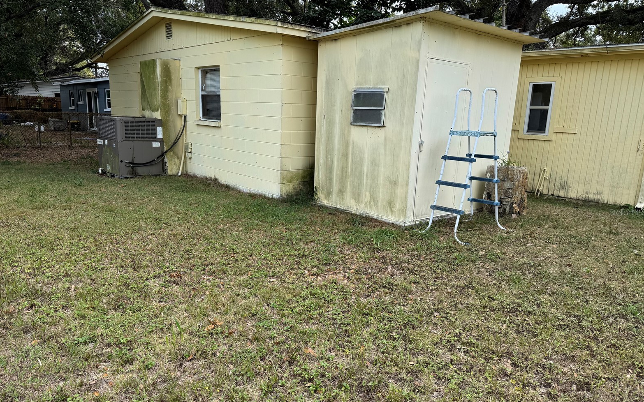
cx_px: 319
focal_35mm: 26
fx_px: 456
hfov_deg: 70.4
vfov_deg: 47.6
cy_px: 212
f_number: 1.78
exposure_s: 1/1339
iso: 80
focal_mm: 6.76
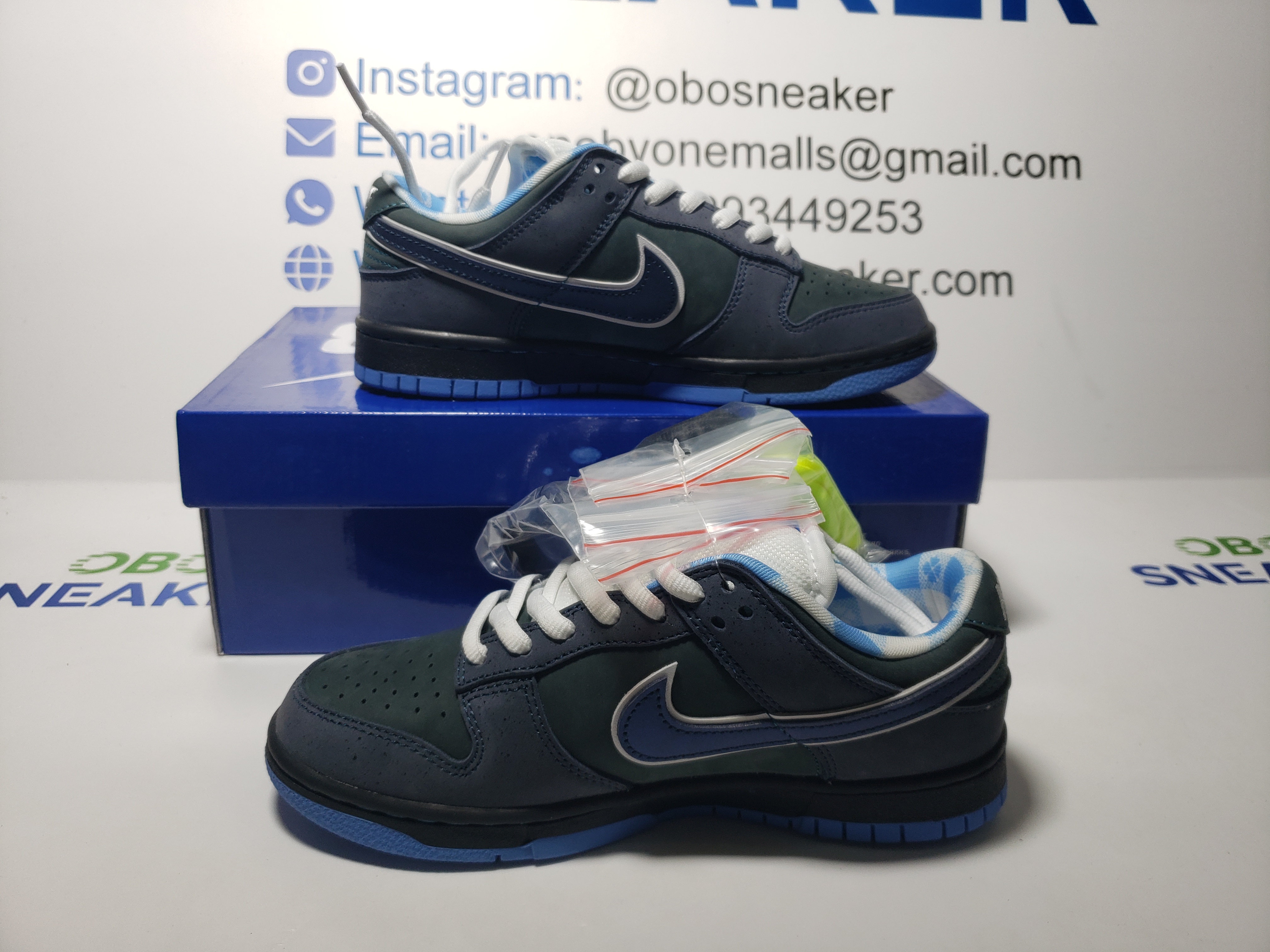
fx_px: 954
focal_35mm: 26
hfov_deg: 67.3
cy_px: 476
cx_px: 635
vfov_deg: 53.1
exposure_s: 1/379
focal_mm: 4.3
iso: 50
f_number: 1.5
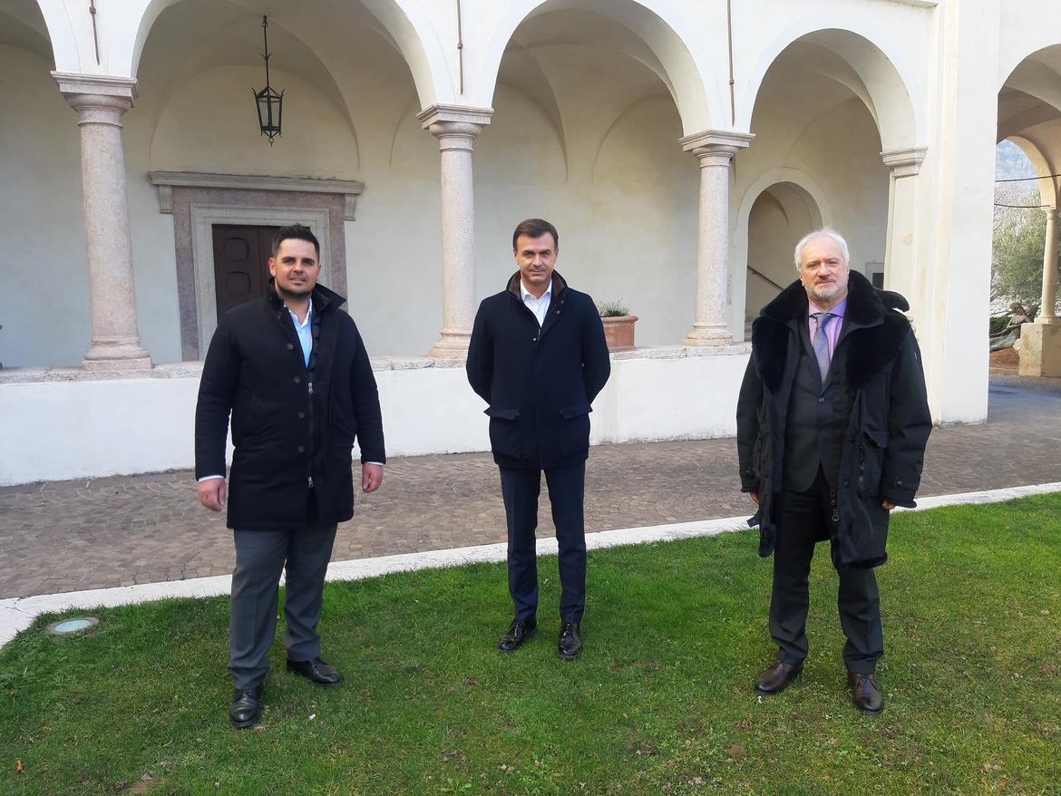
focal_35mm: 27
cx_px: 530
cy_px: 398
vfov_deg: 51.4
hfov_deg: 65.3
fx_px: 828
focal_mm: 3.93
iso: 40
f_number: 1.7
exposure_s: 1/128
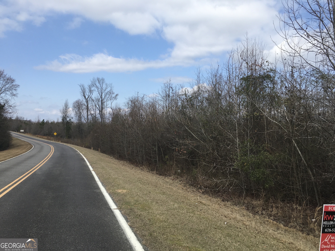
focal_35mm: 29
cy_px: 126
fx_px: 281
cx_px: 168
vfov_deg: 48.2
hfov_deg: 61.7
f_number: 2.2
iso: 25
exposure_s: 1/1068
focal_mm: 4.15
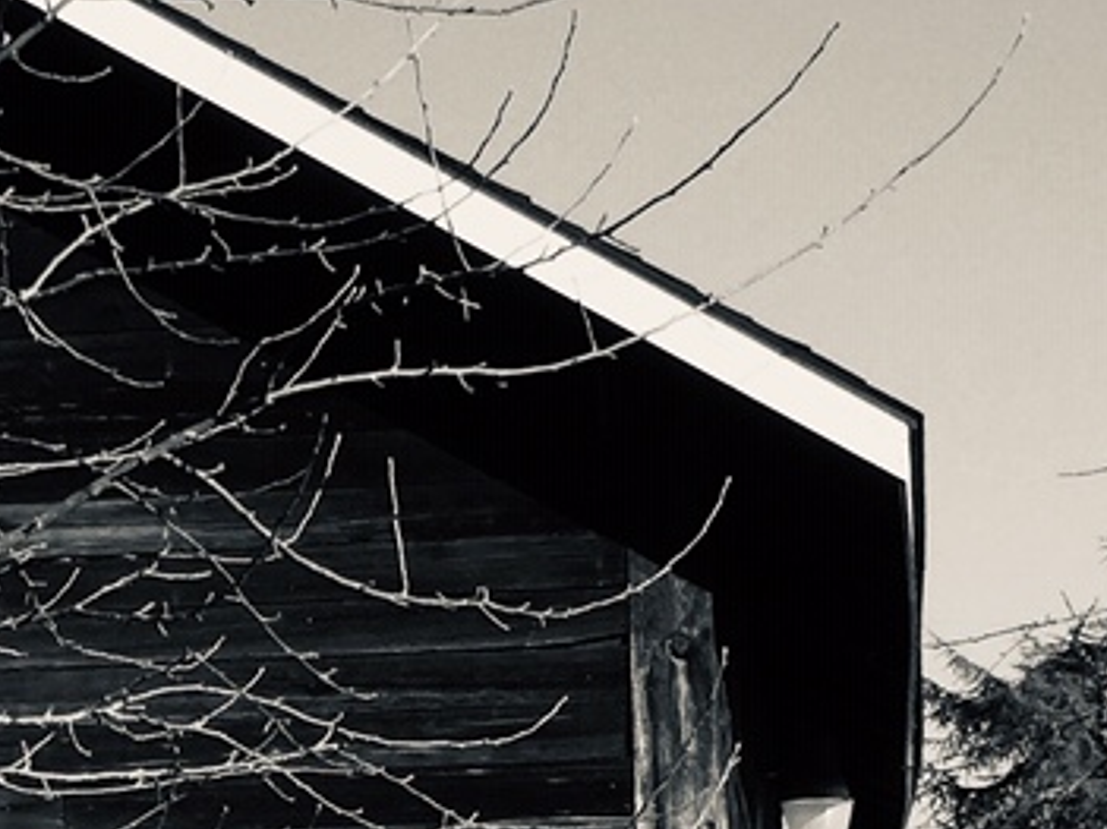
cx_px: 132
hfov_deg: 14.5
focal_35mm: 135
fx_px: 4316
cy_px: 1043
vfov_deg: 10.8
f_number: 2.2
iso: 32
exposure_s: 1/1236
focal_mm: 4.15
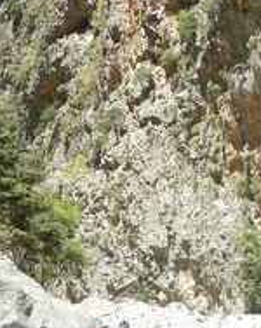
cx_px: -2
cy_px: 94
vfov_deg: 15.6
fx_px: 1190
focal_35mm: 123
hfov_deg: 12.4
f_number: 2.8
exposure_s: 1/500
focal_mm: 6.1
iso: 100
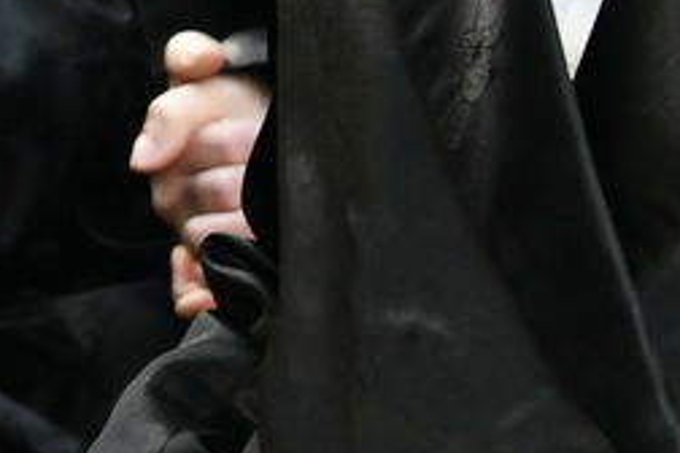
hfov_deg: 5.8
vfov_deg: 3.9
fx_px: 6516
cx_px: -901
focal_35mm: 345
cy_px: -522
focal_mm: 62
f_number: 5.6
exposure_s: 1/200
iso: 1600
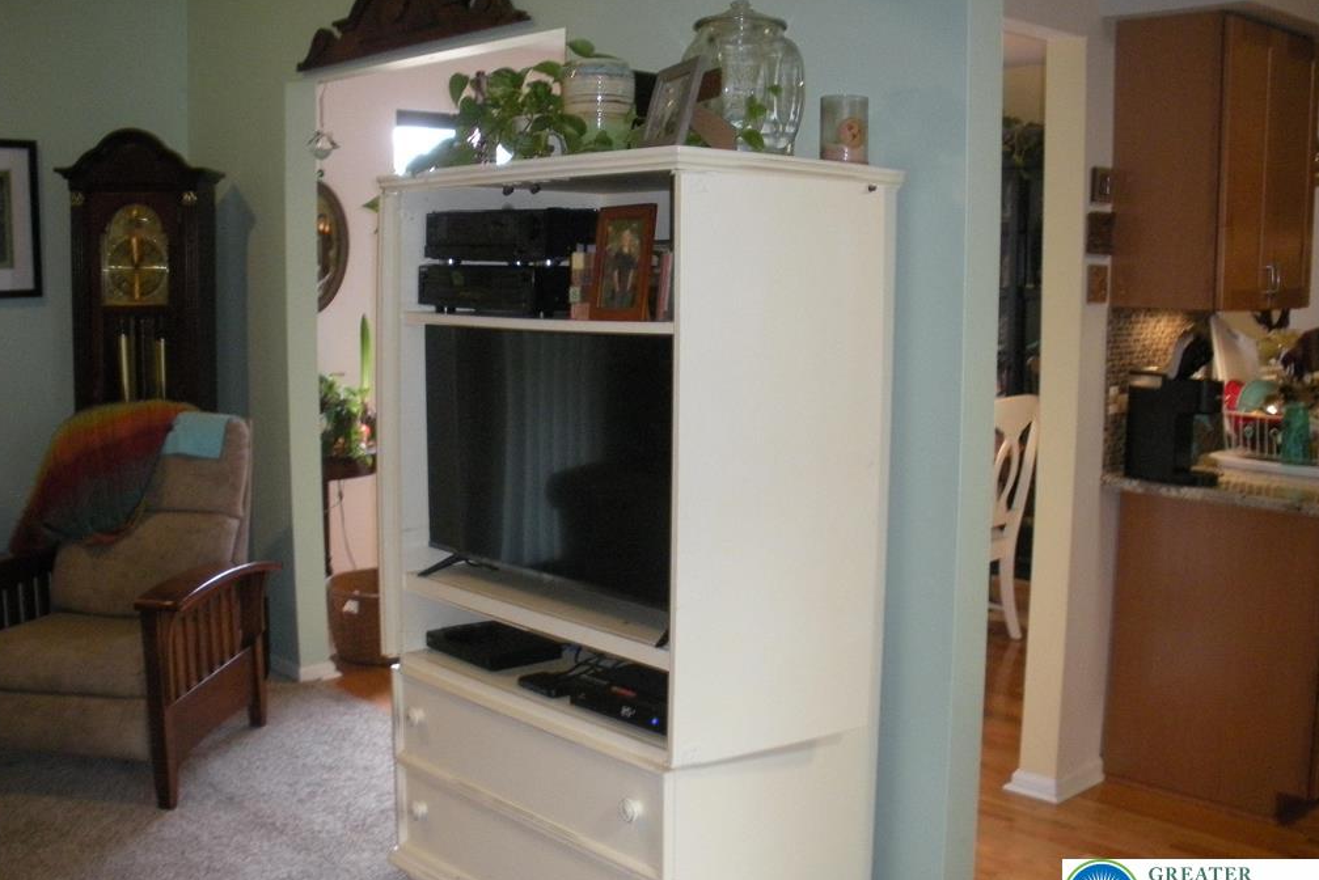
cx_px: 659
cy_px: 444
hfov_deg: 51.9
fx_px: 1356
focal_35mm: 37
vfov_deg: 36.0
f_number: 3.5
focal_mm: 6.3
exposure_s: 1/30
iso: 400
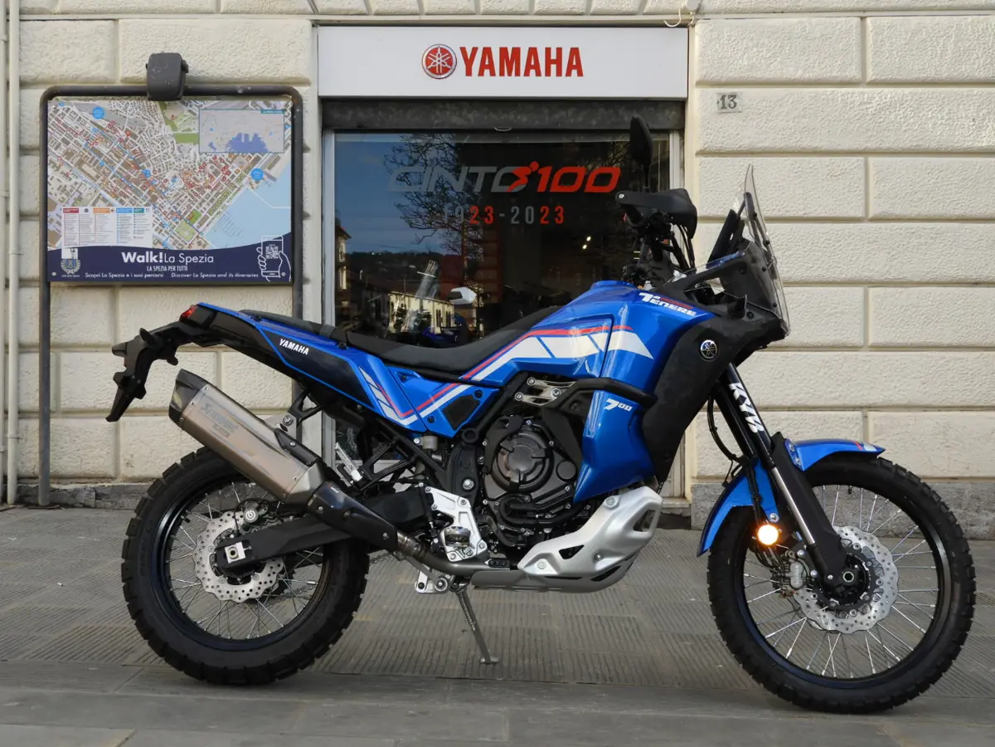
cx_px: 498
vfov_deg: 32.2
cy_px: 374
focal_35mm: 45
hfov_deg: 42.1
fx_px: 1293
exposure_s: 1/250
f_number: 4
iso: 100
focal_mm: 8.1
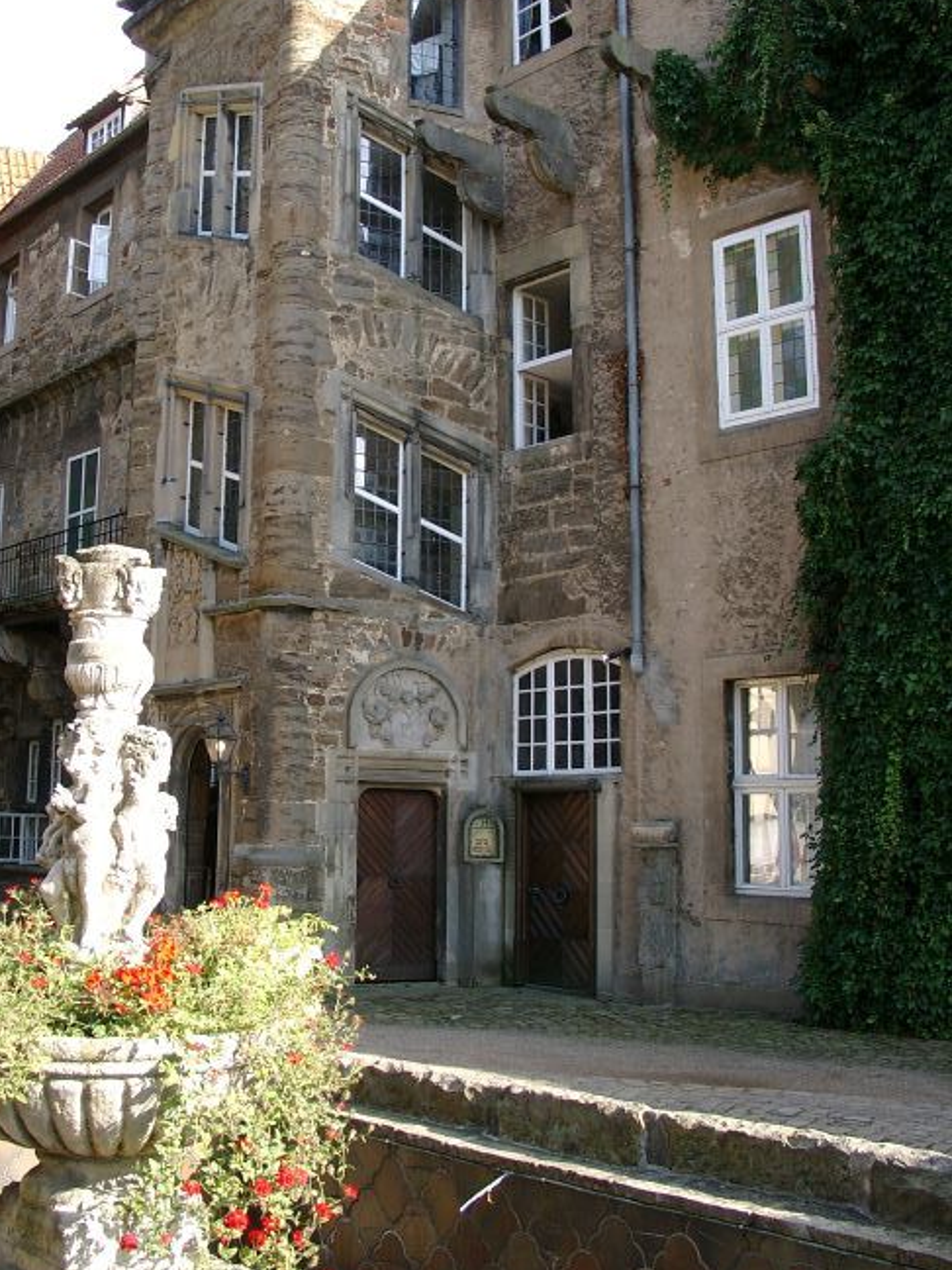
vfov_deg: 44.6
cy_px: 506
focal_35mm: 42
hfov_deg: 34.2
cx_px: 366
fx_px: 1540
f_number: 4
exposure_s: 1/153
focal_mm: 7.13
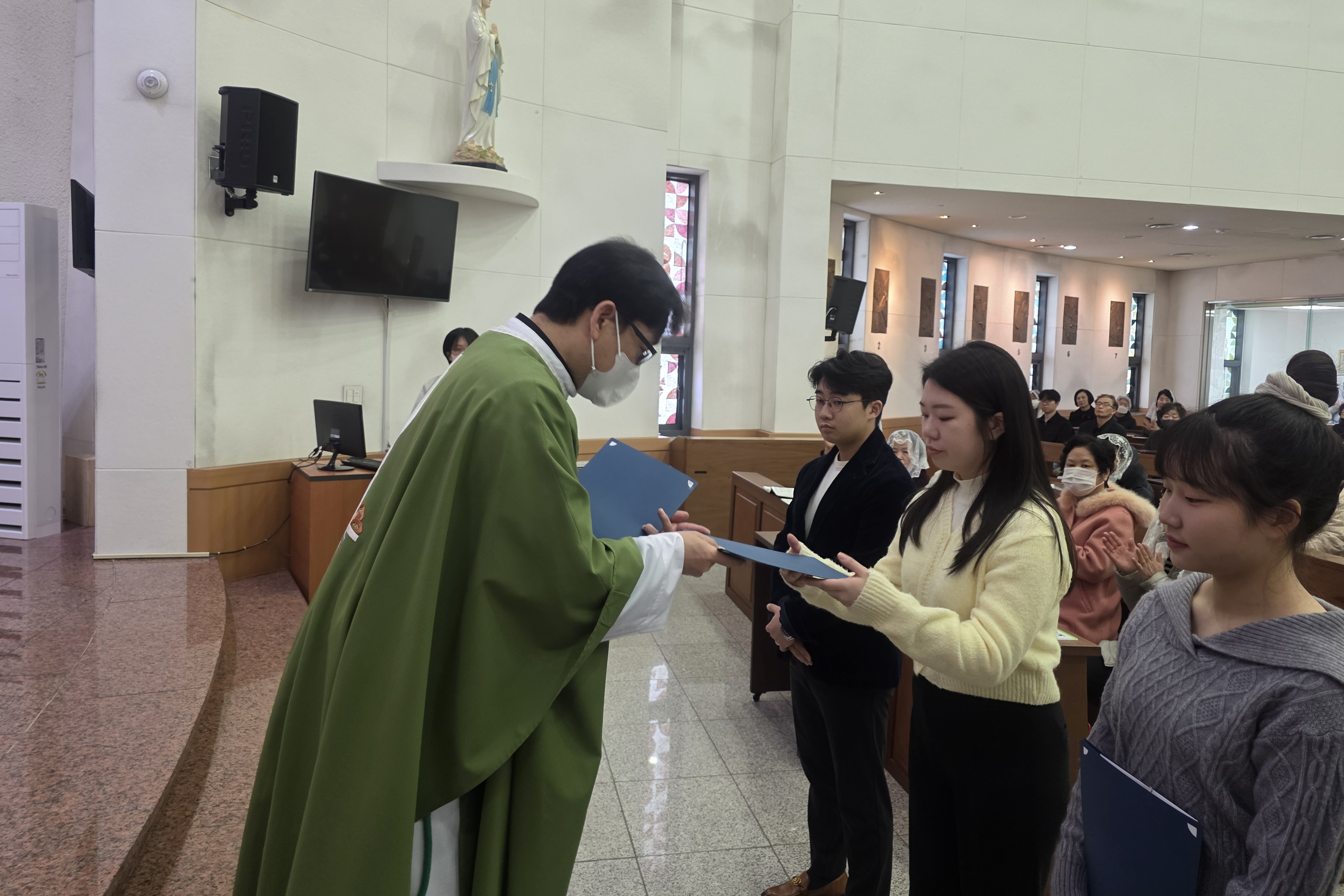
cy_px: 423
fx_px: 896
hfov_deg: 73.7
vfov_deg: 53.1
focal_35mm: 24
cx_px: 670
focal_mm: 6.3
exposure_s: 1/120
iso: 320
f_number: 1.7
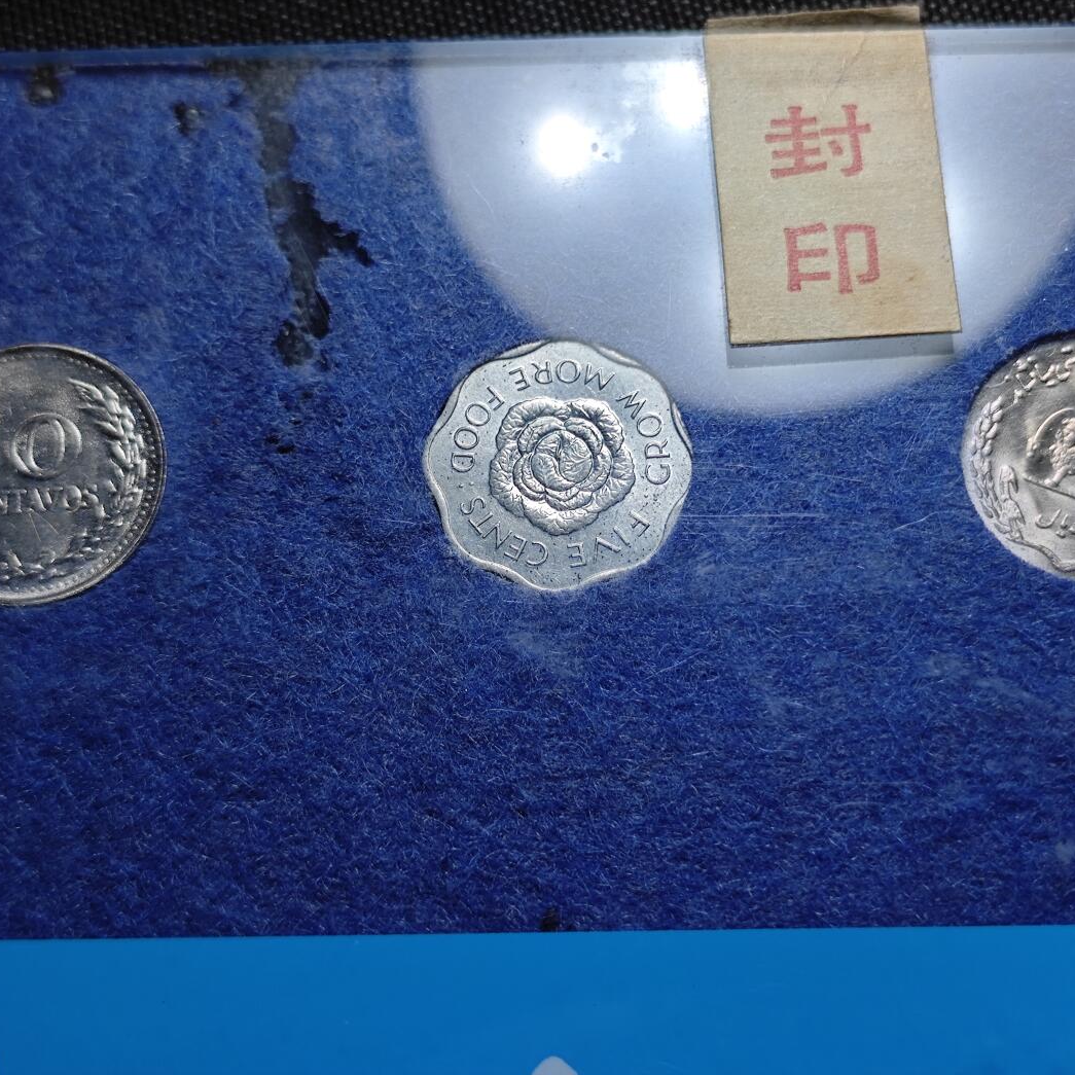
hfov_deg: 29.5
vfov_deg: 29.6
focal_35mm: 58
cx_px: 580
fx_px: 2038
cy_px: 537
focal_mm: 5.84
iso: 80
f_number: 1.6
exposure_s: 1/100
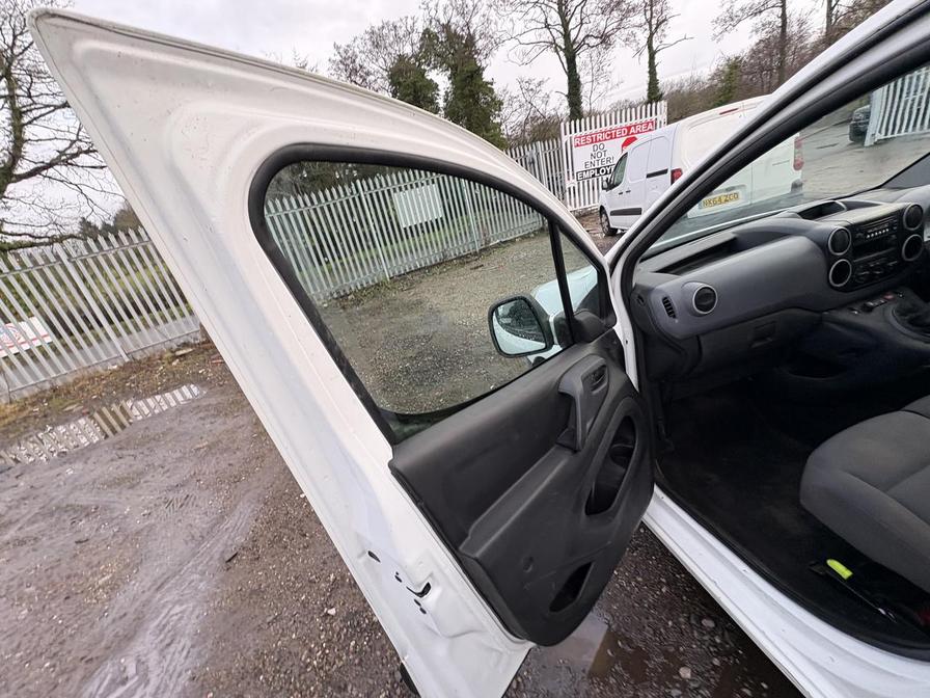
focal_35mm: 14
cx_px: 465
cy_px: 349
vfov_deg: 85.7
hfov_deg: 102.1
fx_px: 376
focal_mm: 2.22
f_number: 2.2
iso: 200
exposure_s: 1/99
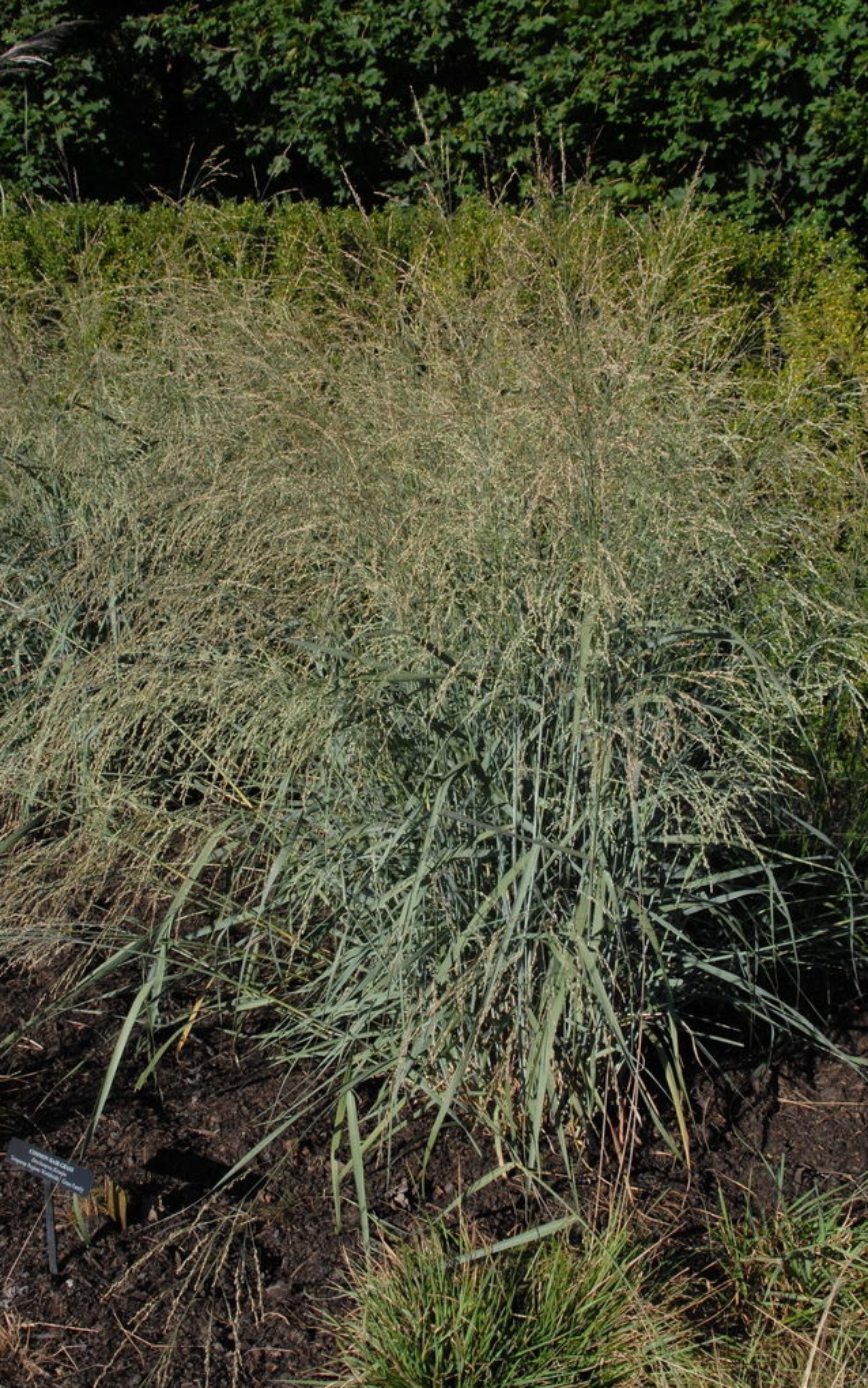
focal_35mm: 43
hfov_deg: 29.9
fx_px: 1627
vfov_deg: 46.2
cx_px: 443
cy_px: 694
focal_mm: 28
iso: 400
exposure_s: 1/400
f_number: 10
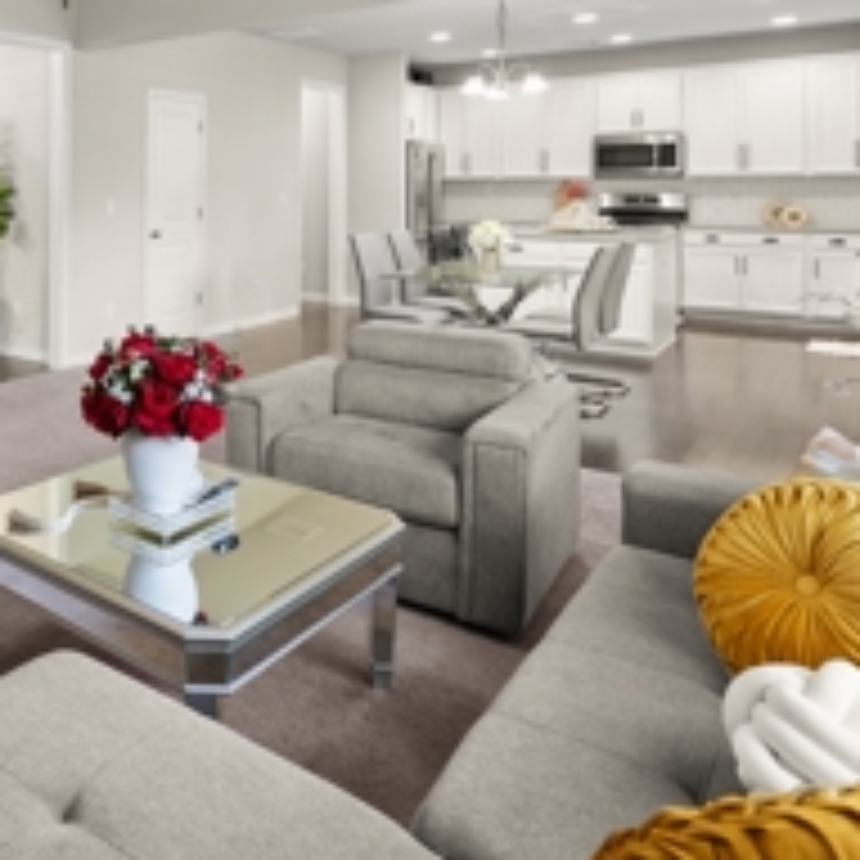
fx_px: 787
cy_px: 225
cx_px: 47
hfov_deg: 49.4
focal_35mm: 28
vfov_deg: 54.9
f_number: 7.1
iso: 800
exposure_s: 1/4
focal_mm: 14
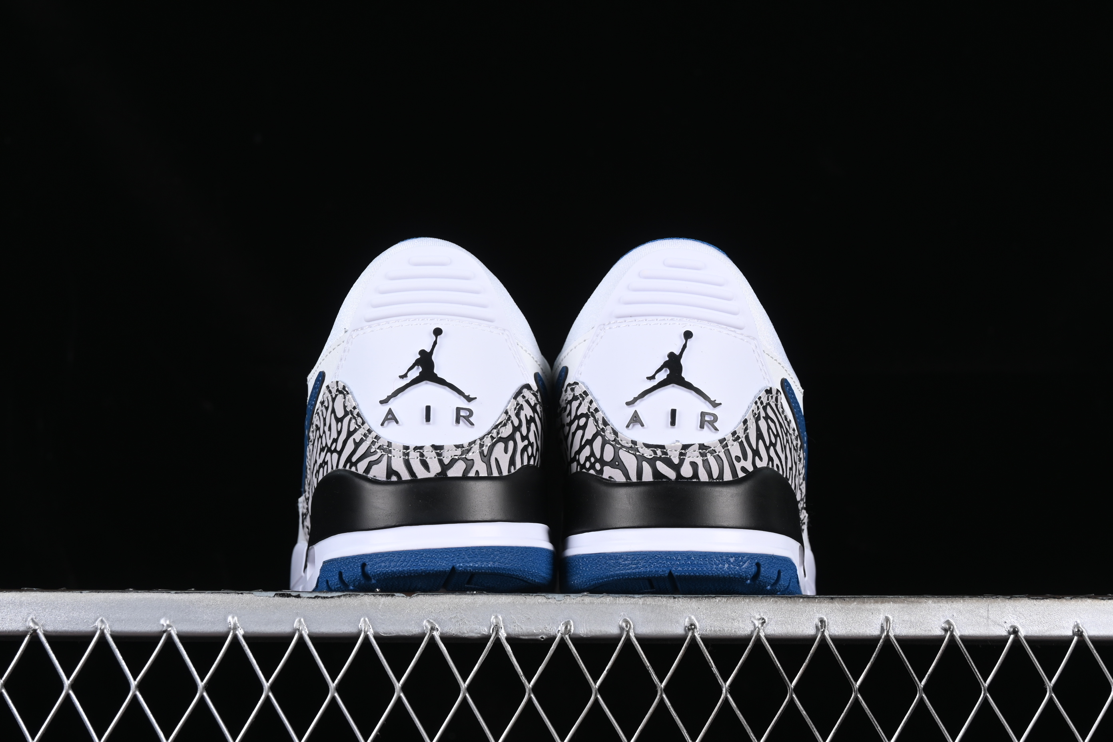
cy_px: 371
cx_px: 556
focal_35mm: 75
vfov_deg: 18.2
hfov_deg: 27.0
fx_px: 2319
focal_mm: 50
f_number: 8
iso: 160
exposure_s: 1/60
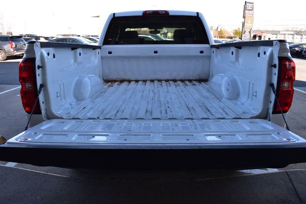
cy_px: 102
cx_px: 153
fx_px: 229
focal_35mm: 27
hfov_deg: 67.4
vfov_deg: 47.9
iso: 400
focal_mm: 18
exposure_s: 1/160
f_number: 9
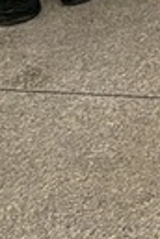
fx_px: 773
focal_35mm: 116
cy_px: -348
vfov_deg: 13.0
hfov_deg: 7.8
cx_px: 636
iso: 200
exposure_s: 1/120
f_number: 2.2
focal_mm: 2.22
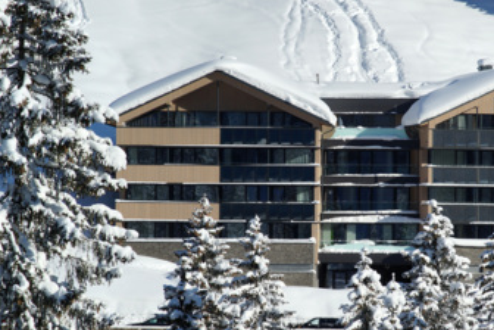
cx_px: 340
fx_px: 2813
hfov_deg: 10.0
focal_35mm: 205
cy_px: 205
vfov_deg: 6.7
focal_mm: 140
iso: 100
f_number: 8
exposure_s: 1/640
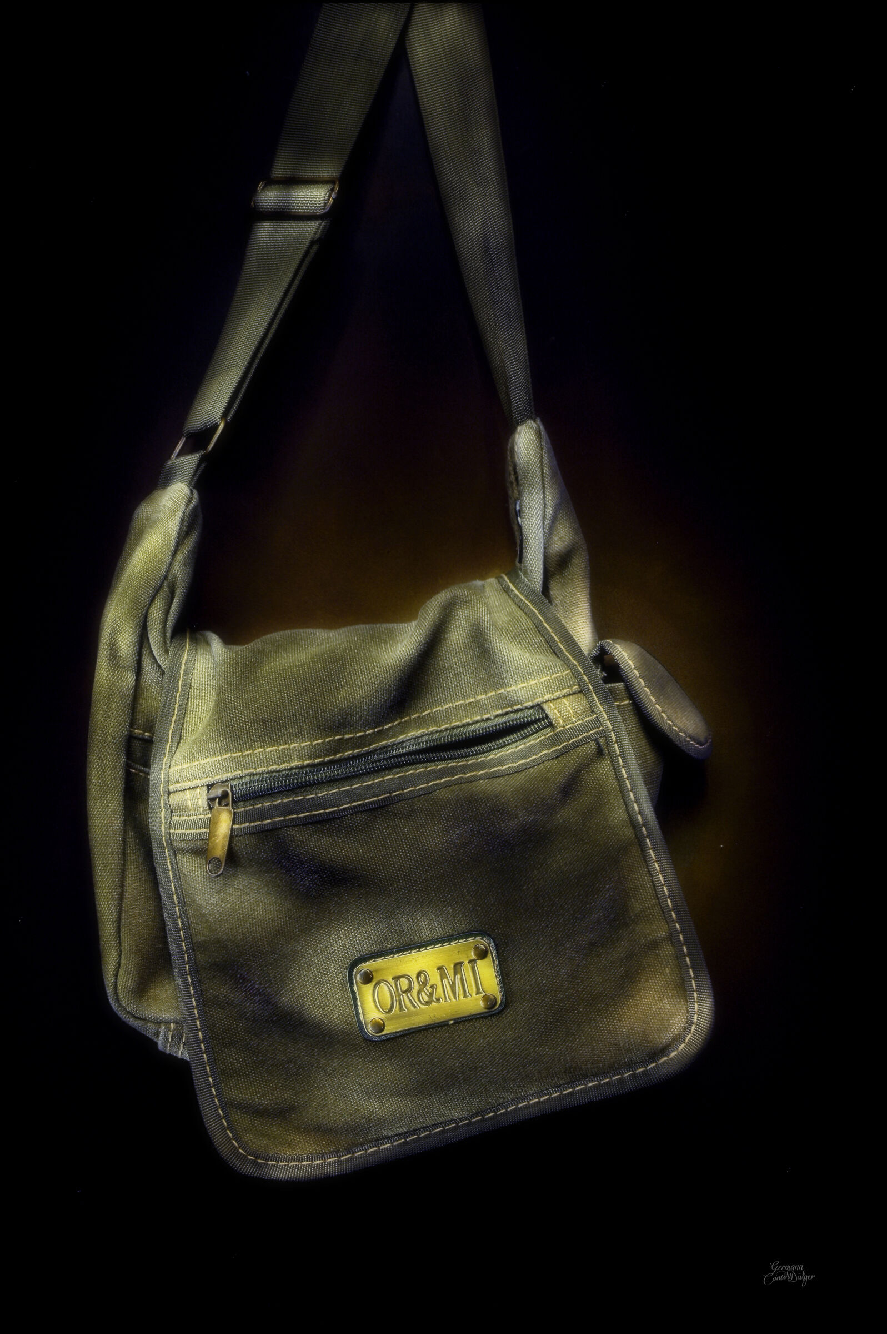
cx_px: 444
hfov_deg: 28.6
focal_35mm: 47
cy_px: 667
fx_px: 1739
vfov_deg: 41.9
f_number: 16
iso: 100
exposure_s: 30
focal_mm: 47
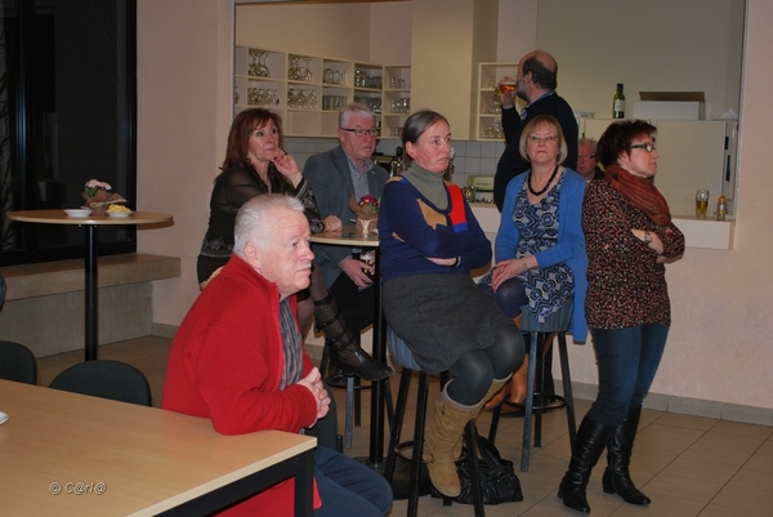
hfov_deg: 41.1
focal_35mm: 48
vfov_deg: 28.1
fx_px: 1031
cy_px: 258
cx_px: 386
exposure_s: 1/60
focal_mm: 32
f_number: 5
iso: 280
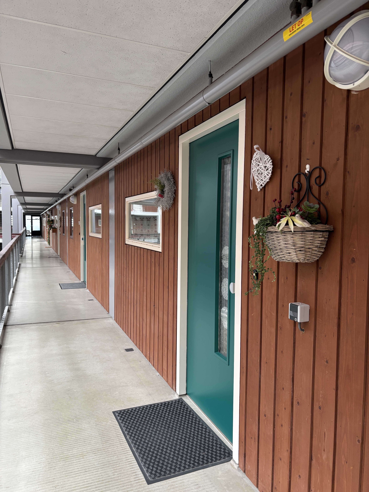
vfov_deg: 67.3
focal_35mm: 26
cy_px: 246
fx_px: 370
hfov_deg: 53.1
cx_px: 184
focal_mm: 5.96
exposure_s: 1/78
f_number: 1.6
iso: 125
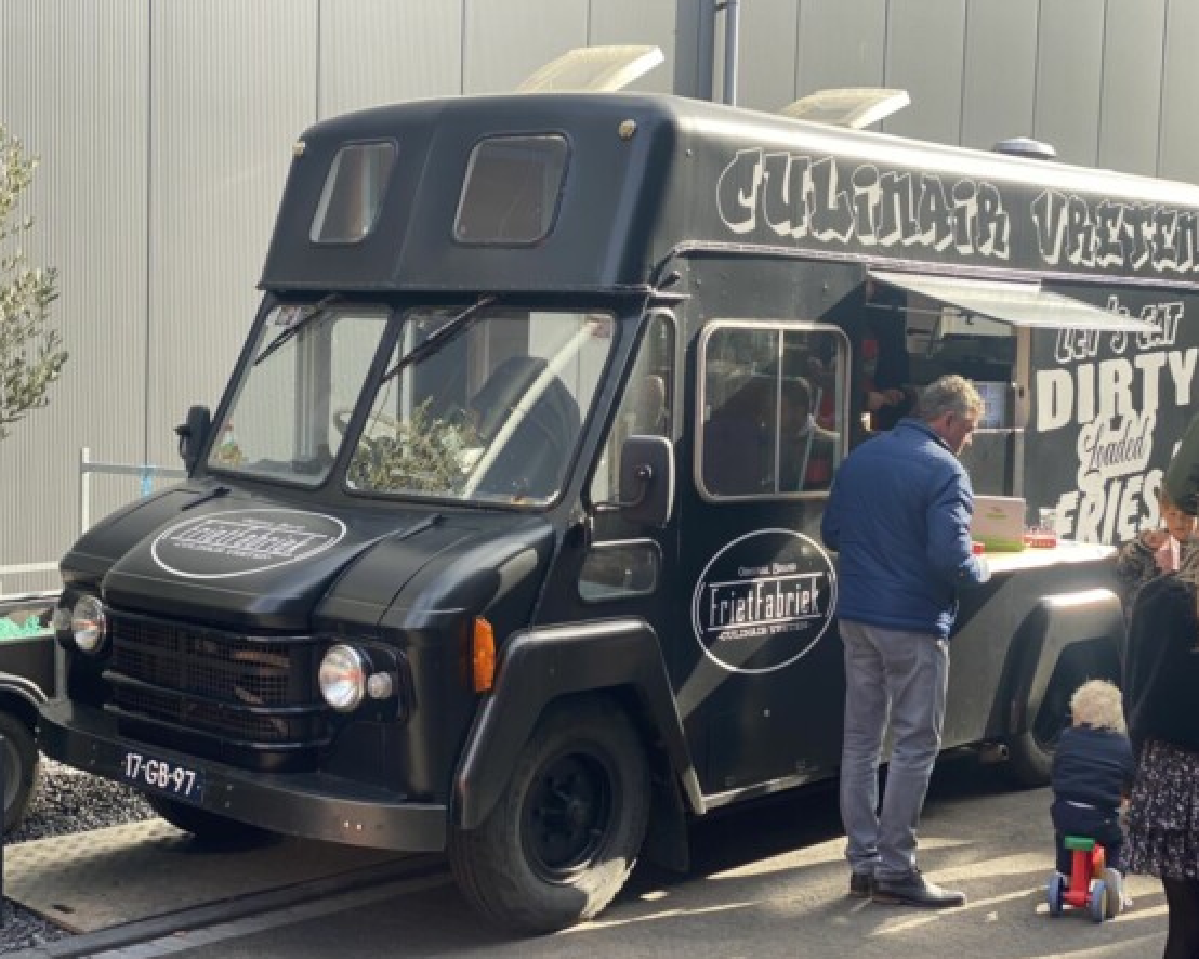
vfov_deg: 27.6
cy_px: 481
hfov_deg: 34.2
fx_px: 1951
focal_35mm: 55
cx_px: 606
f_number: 2
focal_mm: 6
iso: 20
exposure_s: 1/219
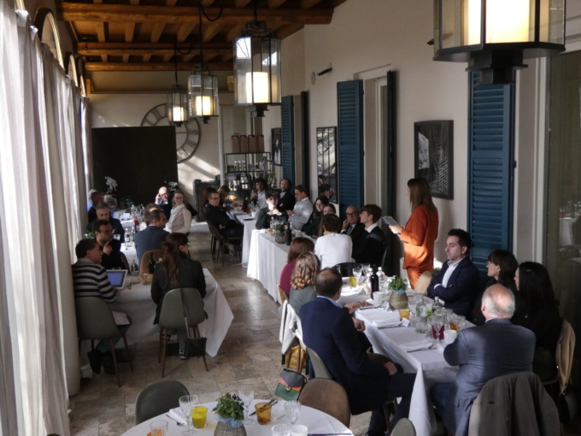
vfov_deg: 36.8
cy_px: 218
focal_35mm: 39
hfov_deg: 47.9
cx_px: 290
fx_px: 655
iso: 400
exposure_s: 1/200
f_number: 3.6
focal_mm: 7.1
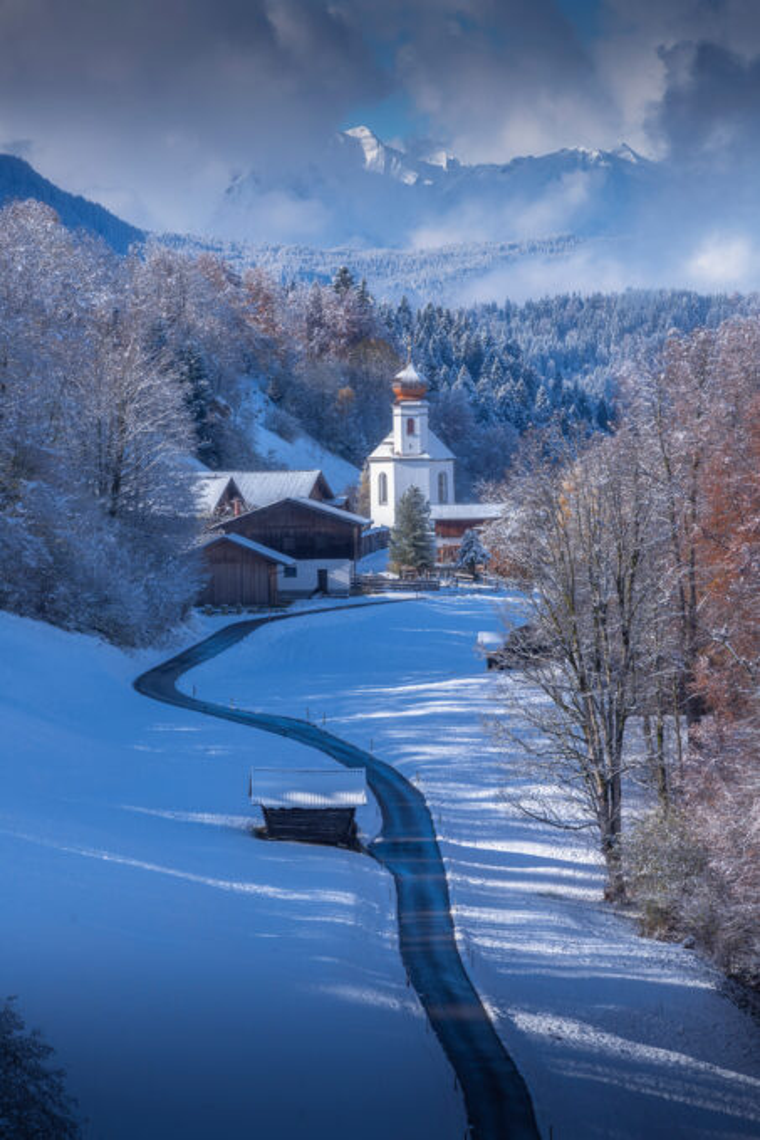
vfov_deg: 10.3
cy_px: 570
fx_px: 6330
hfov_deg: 6.9
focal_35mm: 200
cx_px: 380
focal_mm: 200
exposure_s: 1/250
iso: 100
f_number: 9
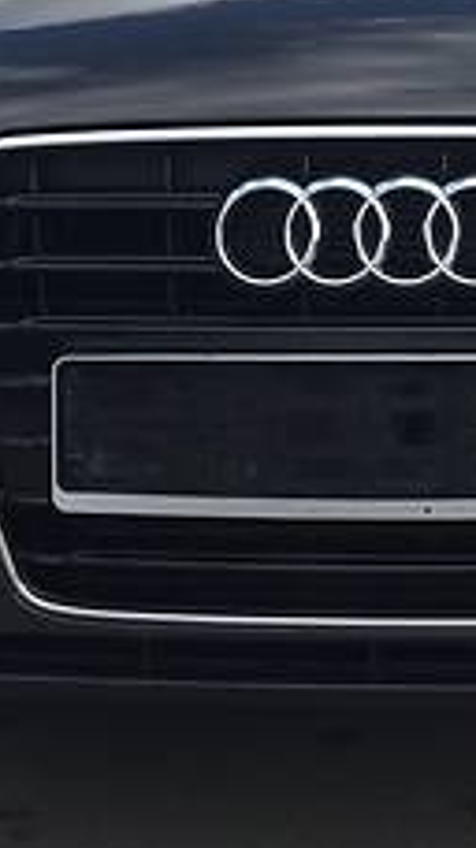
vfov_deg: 24.6
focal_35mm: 83
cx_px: 409
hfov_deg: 14.4
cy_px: 22
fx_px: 1865
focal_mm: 4.2
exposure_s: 1/1412
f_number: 2.2
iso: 32
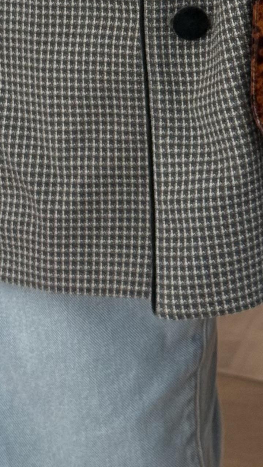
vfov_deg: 12.7
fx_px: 2045
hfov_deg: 7.3
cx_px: 202
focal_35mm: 165
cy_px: -80
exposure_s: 1/50
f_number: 1.78
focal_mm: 6.76
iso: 200
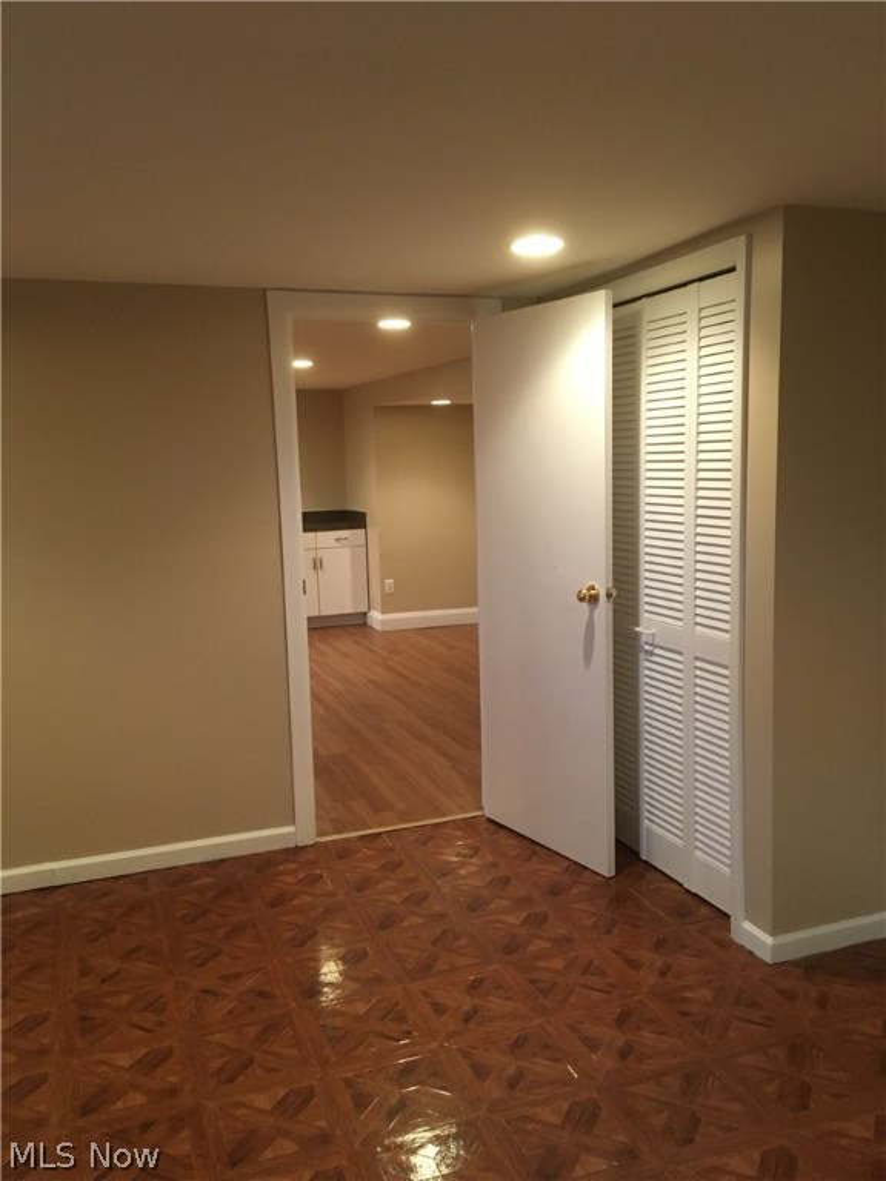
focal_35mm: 29
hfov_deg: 48.2
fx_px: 990
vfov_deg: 61.7
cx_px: 443
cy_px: 590
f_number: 2.2
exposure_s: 1/24
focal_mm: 4.15
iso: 200
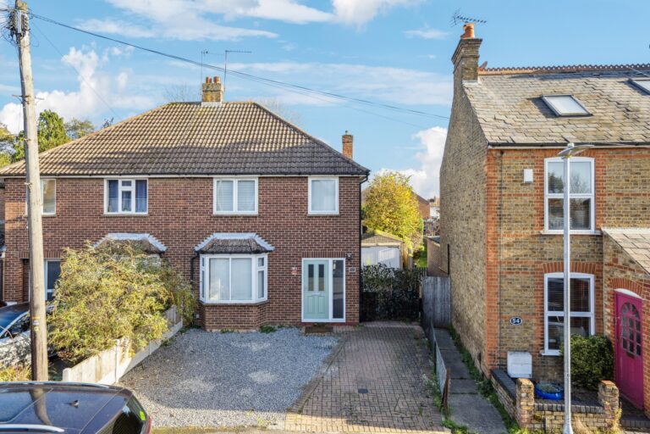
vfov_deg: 55.1
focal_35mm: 23
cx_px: 325
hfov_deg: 76.1
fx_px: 415
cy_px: 217
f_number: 5.6
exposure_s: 1/320
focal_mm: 23
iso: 320
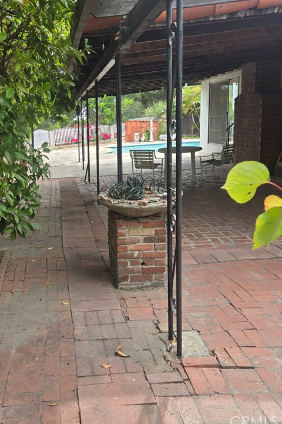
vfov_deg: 55.8
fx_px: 399
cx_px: 83
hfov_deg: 38.2
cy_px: 204
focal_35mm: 34
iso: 25
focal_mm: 5.4
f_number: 1.8
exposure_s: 1/255
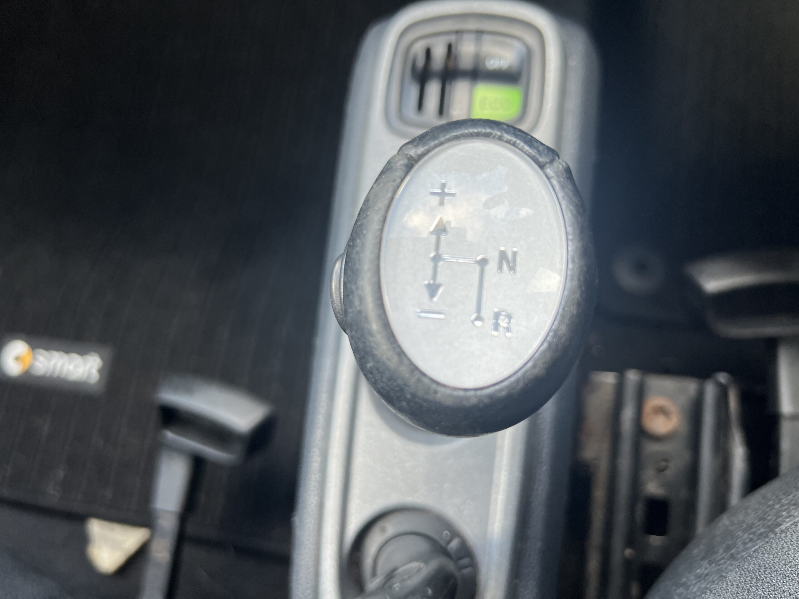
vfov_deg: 53.1
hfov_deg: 67.3
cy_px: 300
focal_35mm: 26
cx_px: 400
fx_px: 600
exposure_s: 1/121
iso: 80
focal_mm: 5.7
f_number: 1.5
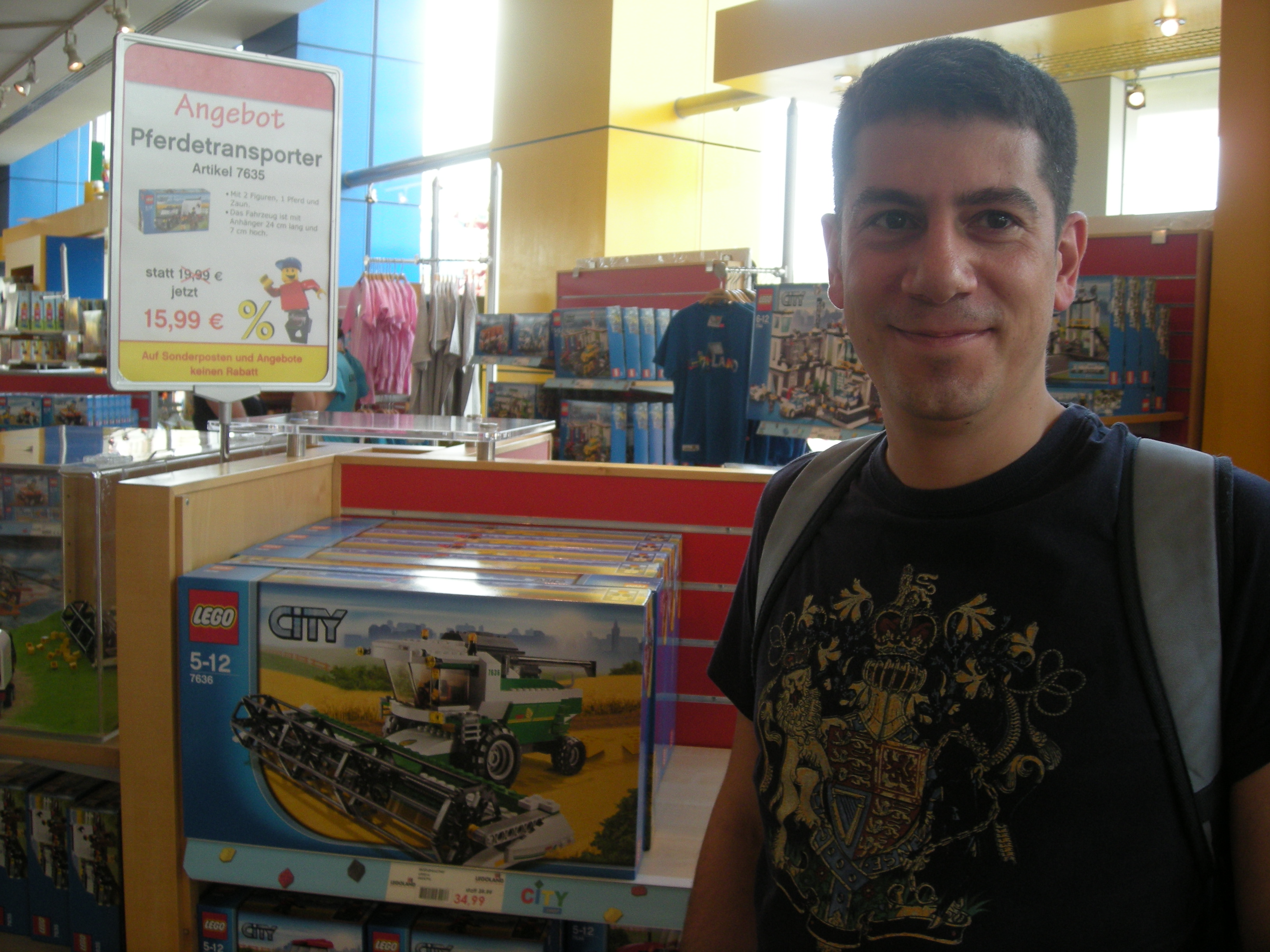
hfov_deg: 52.6
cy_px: 476
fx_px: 1284
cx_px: 635
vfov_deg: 40.7
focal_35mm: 35
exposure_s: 1/64.2
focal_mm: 5.7
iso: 127
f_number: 2.8
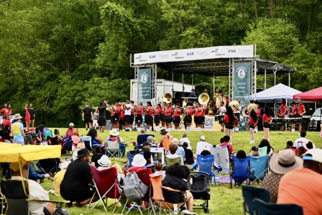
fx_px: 769
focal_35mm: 86
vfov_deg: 15.9
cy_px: 103
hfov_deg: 23.6
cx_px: 177
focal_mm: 75
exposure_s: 1/320
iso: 320
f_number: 2.8
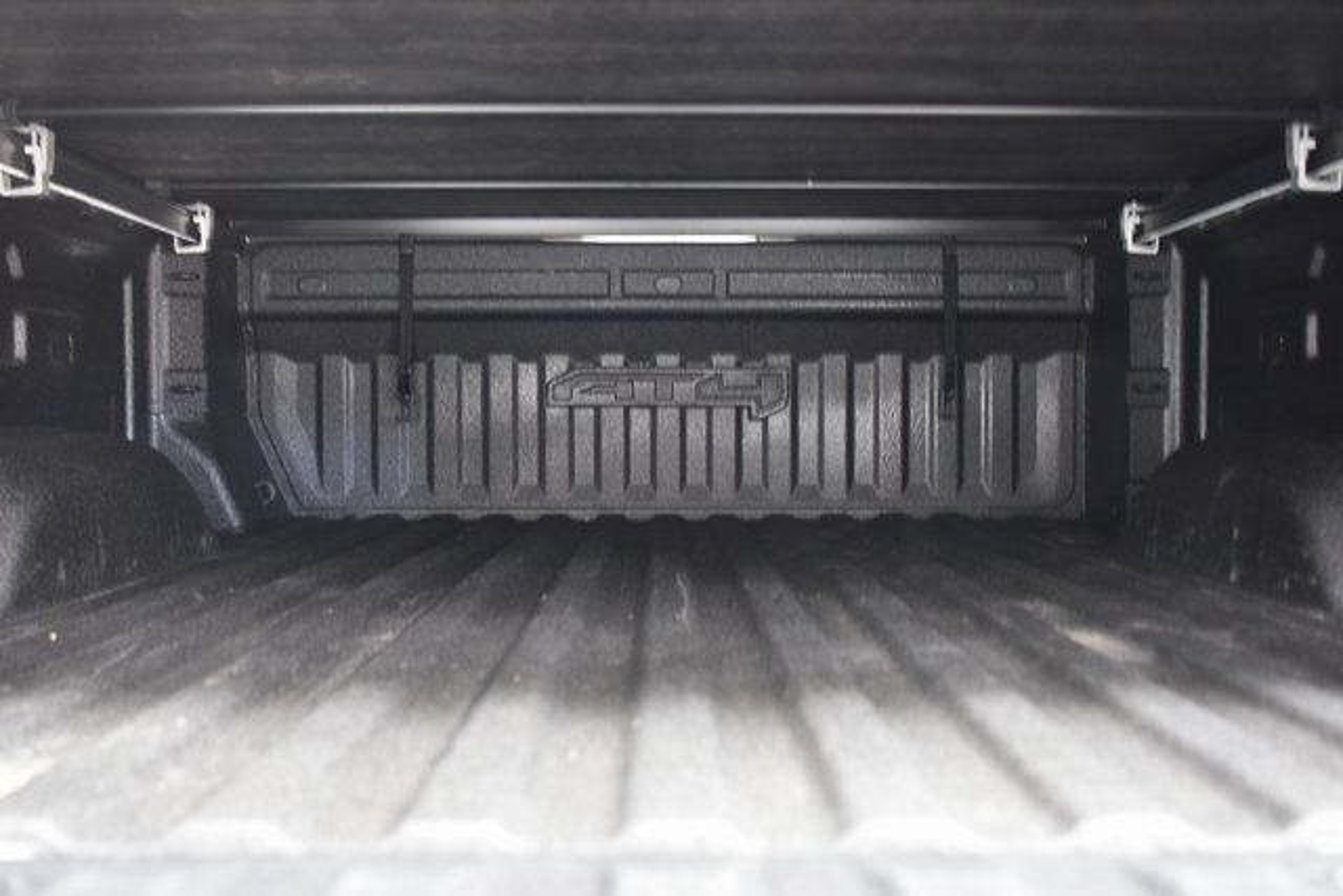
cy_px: 448
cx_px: 672
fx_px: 1343
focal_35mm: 36
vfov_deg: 36.9
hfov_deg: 53.1
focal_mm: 24
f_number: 2.8
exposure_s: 1/4
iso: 1600
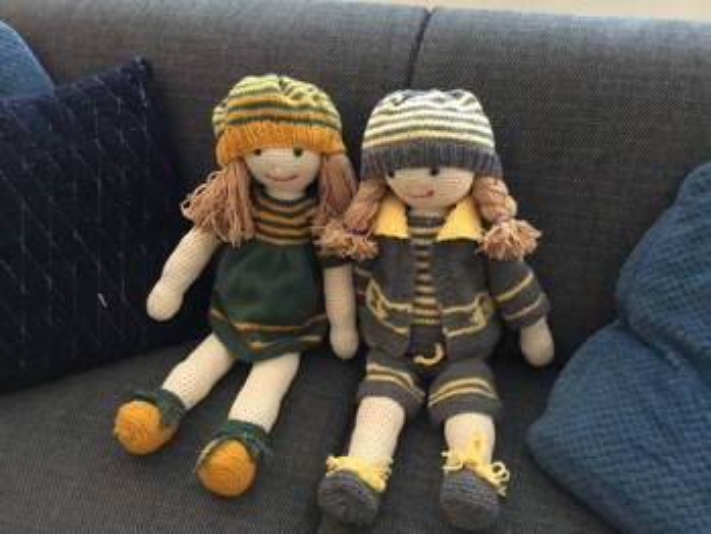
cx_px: 356
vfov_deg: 45.5
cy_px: 267
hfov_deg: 58.3
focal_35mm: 31
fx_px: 637
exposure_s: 1/17
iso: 400
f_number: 2.4
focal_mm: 3.3
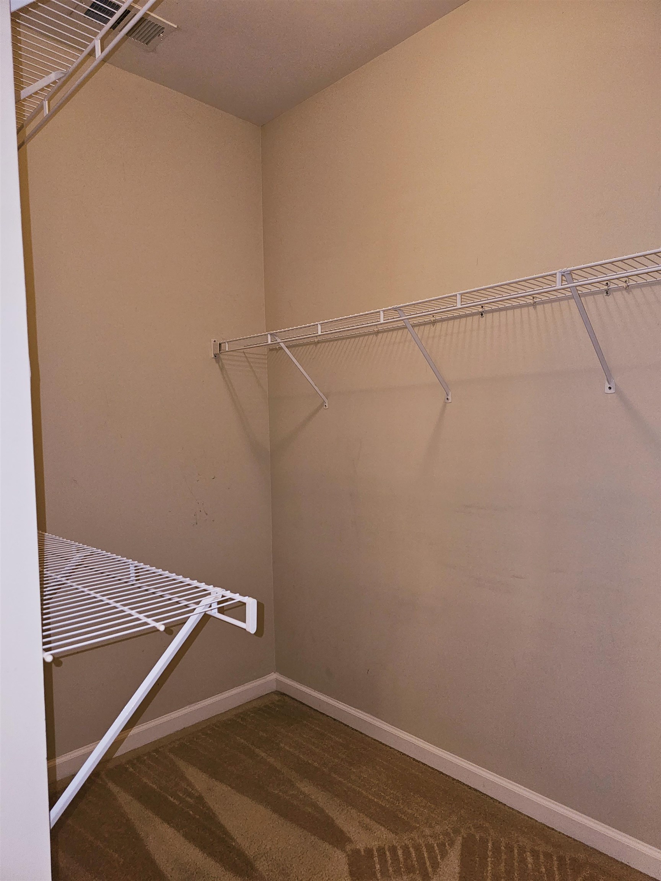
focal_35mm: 23
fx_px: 586
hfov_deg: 58.9
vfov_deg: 73.9
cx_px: 330
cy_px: 440
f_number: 1.7
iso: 100
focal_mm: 6.3
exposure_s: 1/30
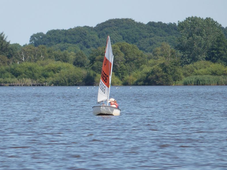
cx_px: 113
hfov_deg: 2.5
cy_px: 85
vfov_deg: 1.8
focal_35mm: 808
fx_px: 5298
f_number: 5.6
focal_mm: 108
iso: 100
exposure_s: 1/320
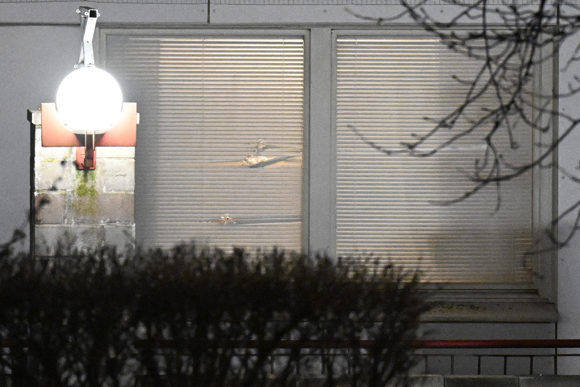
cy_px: 194
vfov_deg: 6.9
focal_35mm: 200
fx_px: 3222
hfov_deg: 10.3
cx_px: 290
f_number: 2.8
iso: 12800
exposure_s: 1/80
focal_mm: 200
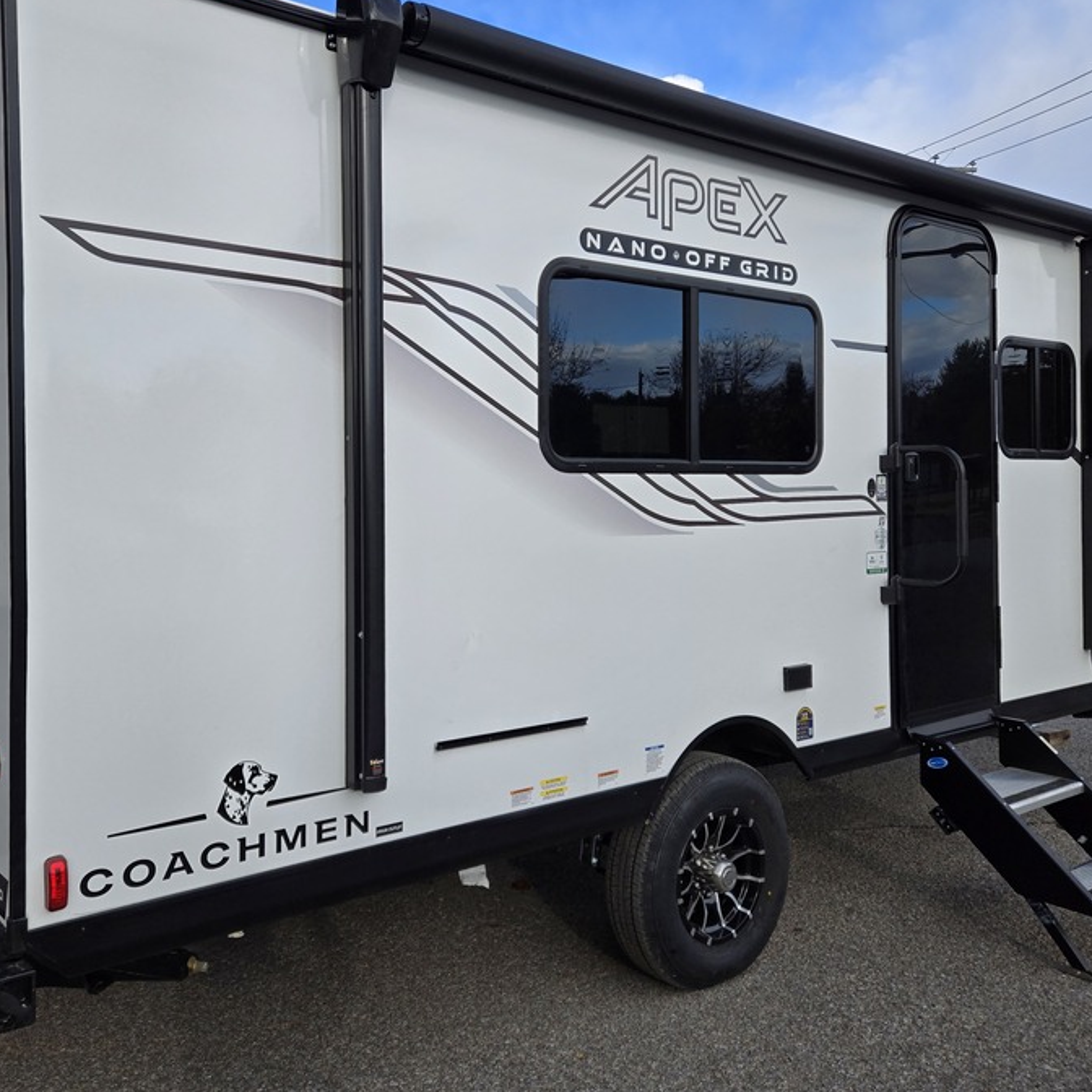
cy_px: 474
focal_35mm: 31
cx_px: 474
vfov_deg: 52.4
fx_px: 1106
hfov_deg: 52.4
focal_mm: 5.4
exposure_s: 1/984
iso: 25
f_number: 1.8
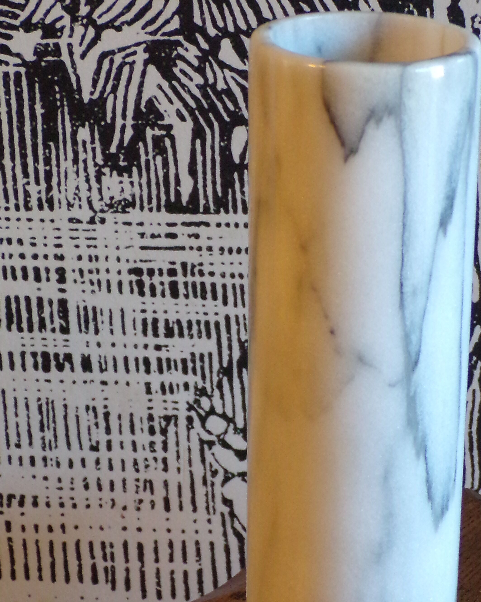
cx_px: 376
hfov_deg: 13.9
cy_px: 347
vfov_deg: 17.5
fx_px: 1958
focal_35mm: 110
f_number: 3.8
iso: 400
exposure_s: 1/38
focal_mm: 11.6
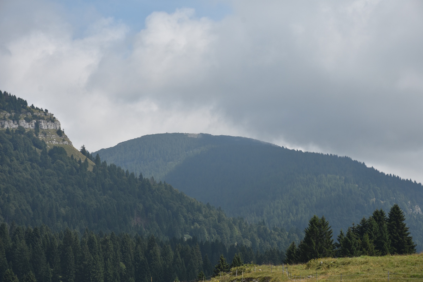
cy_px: 141
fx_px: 1234
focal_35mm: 105
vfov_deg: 13.0
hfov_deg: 19.5
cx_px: 212
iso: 125
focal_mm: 70
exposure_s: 1/500
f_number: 8
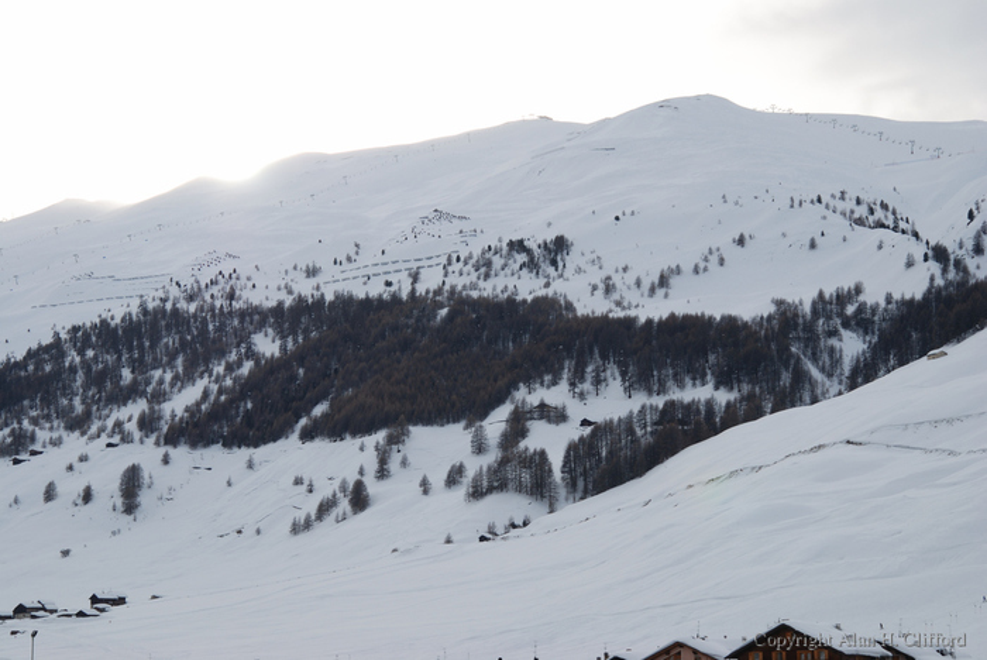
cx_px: 494
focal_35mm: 90
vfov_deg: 15.2
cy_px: 330
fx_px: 2469
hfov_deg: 22.6
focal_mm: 60
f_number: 8
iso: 100
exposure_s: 1/200
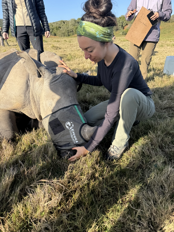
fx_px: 161
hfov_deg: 56.8
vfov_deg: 71.6
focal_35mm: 24
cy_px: 116
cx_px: 87
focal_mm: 6.76
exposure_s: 1/1637
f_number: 1.78
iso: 80
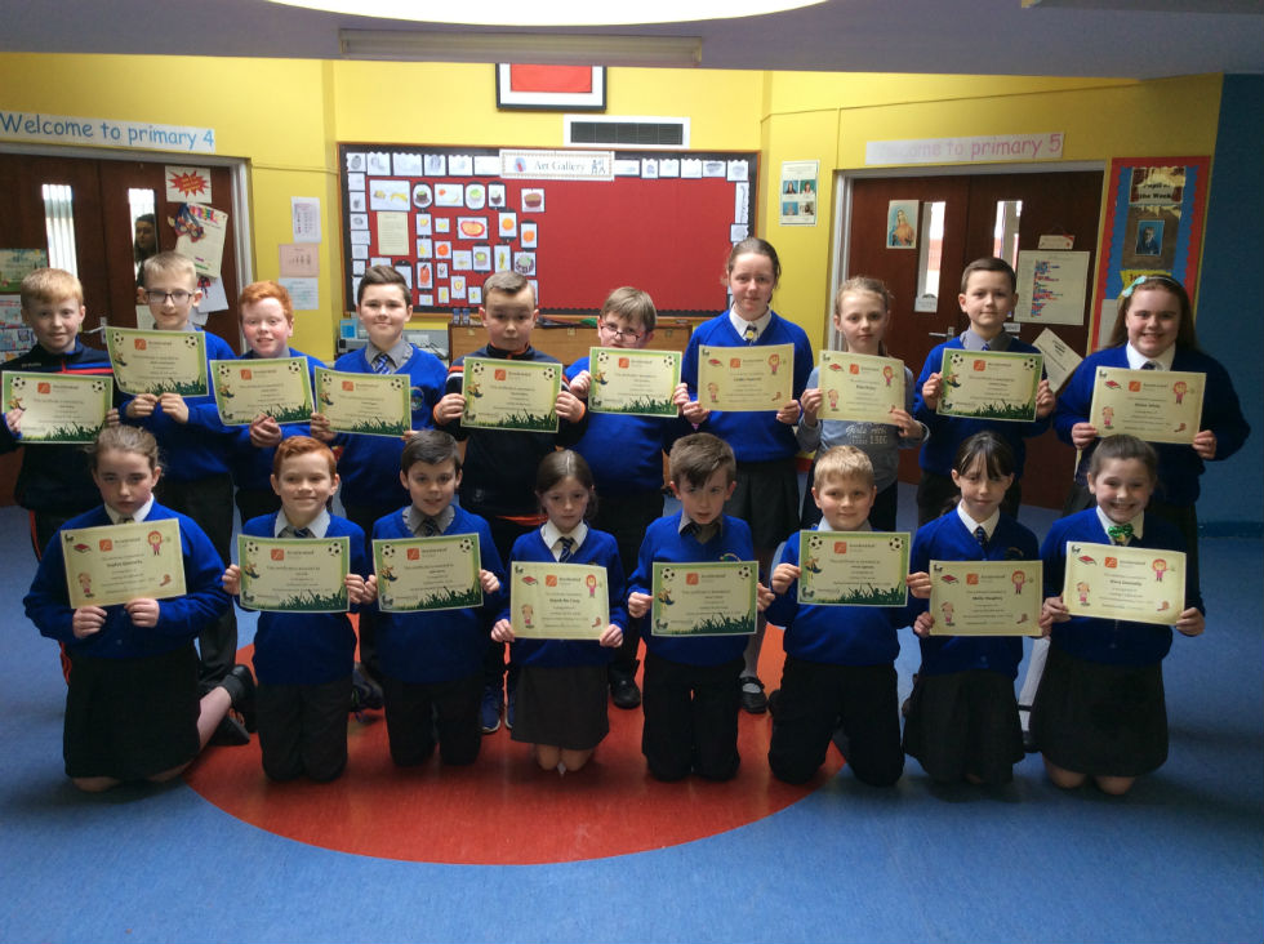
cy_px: 472
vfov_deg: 44.1
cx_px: 632
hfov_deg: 56.9
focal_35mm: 32
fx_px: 1167
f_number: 2.4
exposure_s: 1/24
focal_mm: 3.3
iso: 40
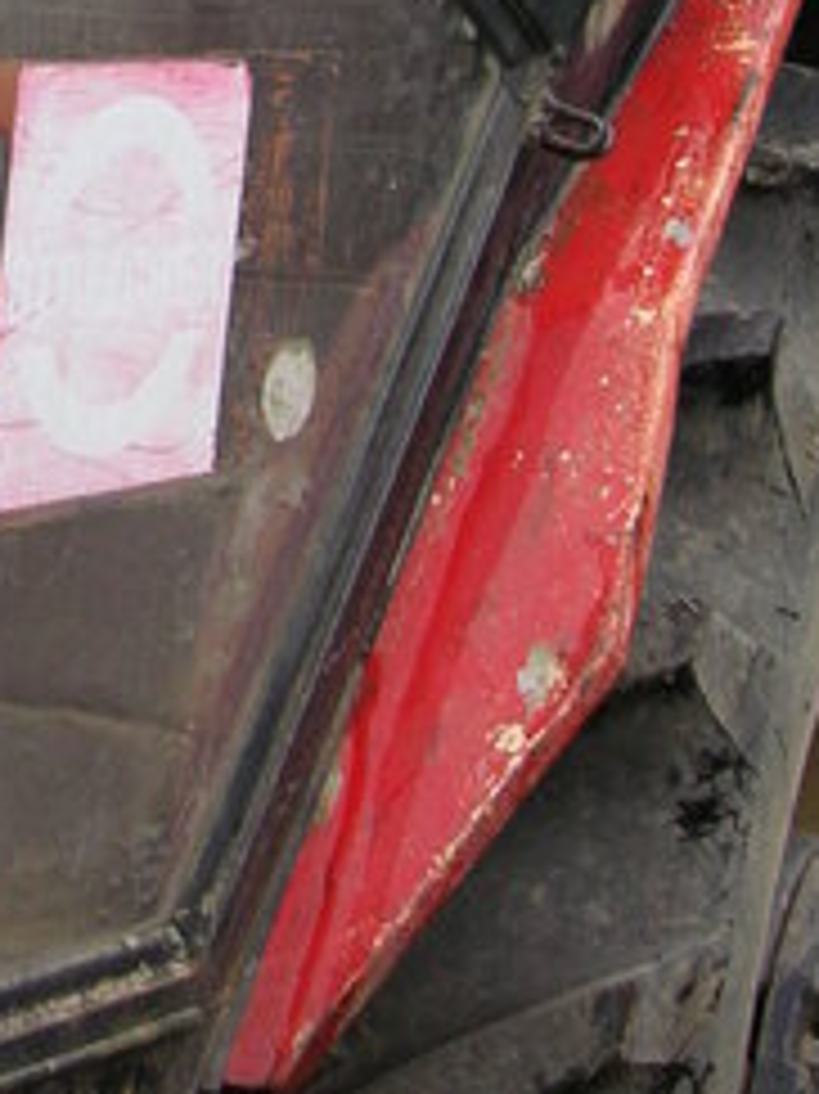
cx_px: -148
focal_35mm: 122
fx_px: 3852
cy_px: -387
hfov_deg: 11.9
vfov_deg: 15.3
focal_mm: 6.1
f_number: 2.8
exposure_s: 1/350
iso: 50
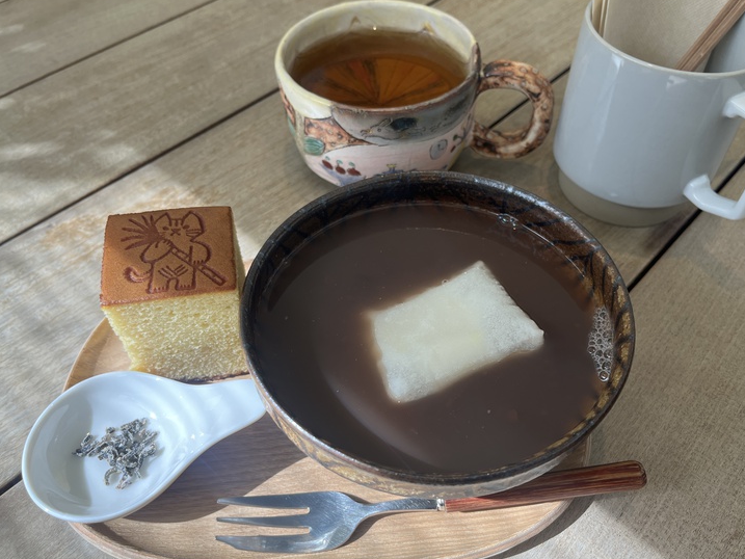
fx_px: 624
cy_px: 298
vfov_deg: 48.2
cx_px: 378
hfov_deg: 61.6
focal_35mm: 29
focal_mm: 5.1
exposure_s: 1/139
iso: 40
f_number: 1.6
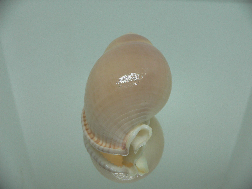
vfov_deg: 40.7
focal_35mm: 35
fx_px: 255
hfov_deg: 52.6
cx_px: 126
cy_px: 94
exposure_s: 1/60
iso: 100
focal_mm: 4.6
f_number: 2.8
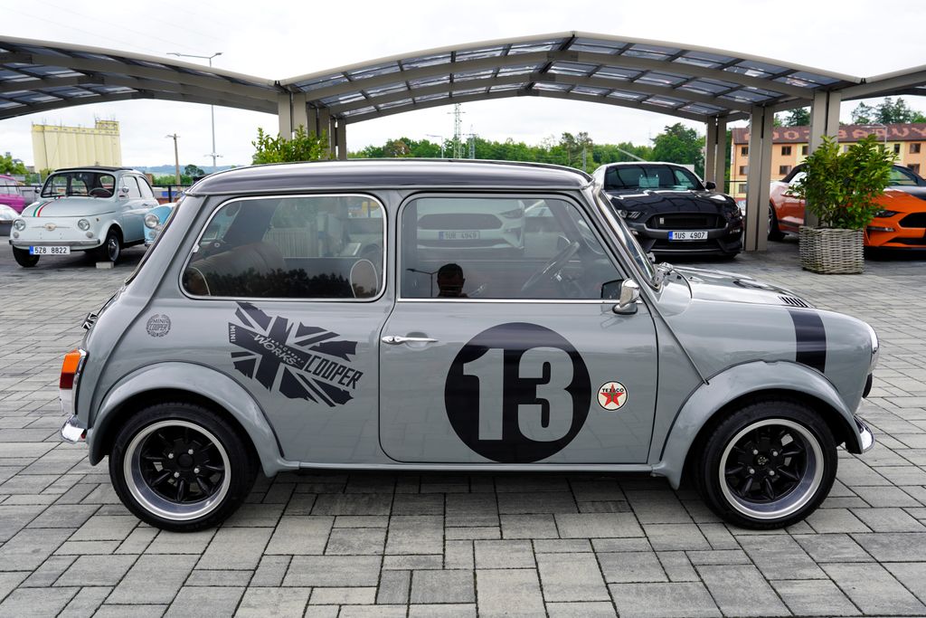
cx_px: 463
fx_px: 772
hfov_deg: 61.9
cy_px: 309
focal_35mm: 30
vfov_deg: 43.6
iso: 100
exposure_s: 1/100
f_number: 6.3
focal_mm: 30
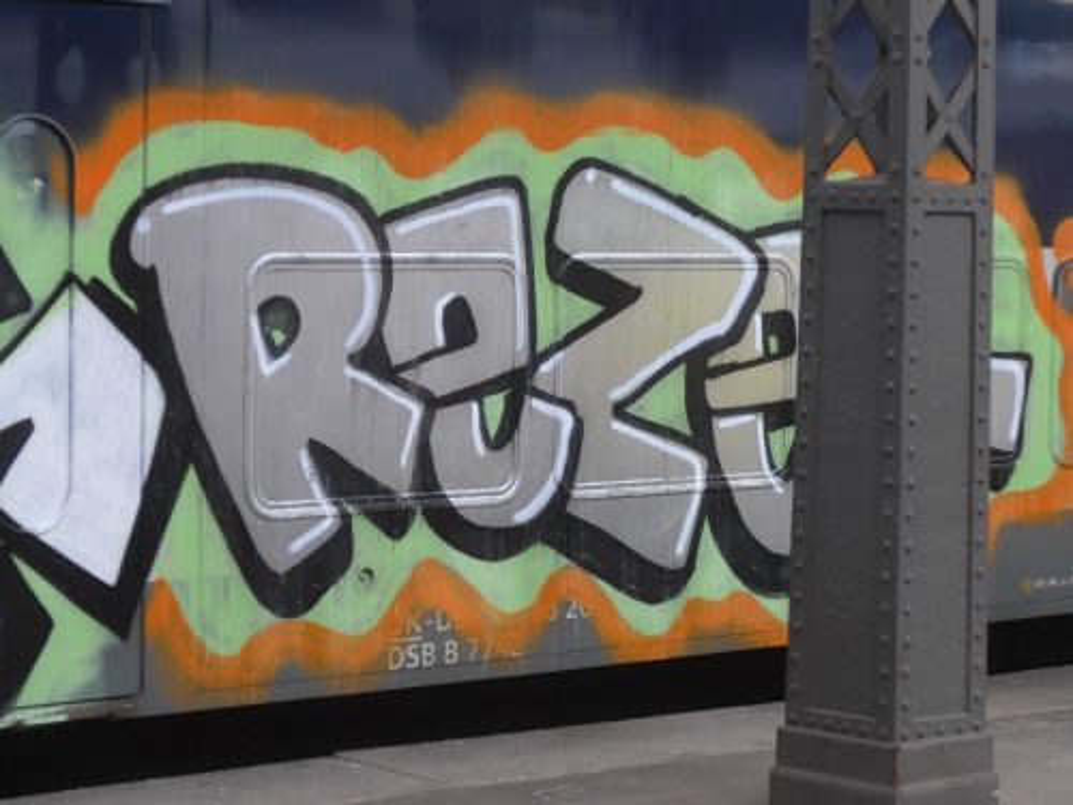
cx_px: 536
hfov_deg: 17.9
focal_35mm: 110
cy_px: 402
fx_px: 3410
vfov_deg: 13.5
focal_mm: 21.6
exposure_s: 1/60
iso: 800
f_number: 4.9
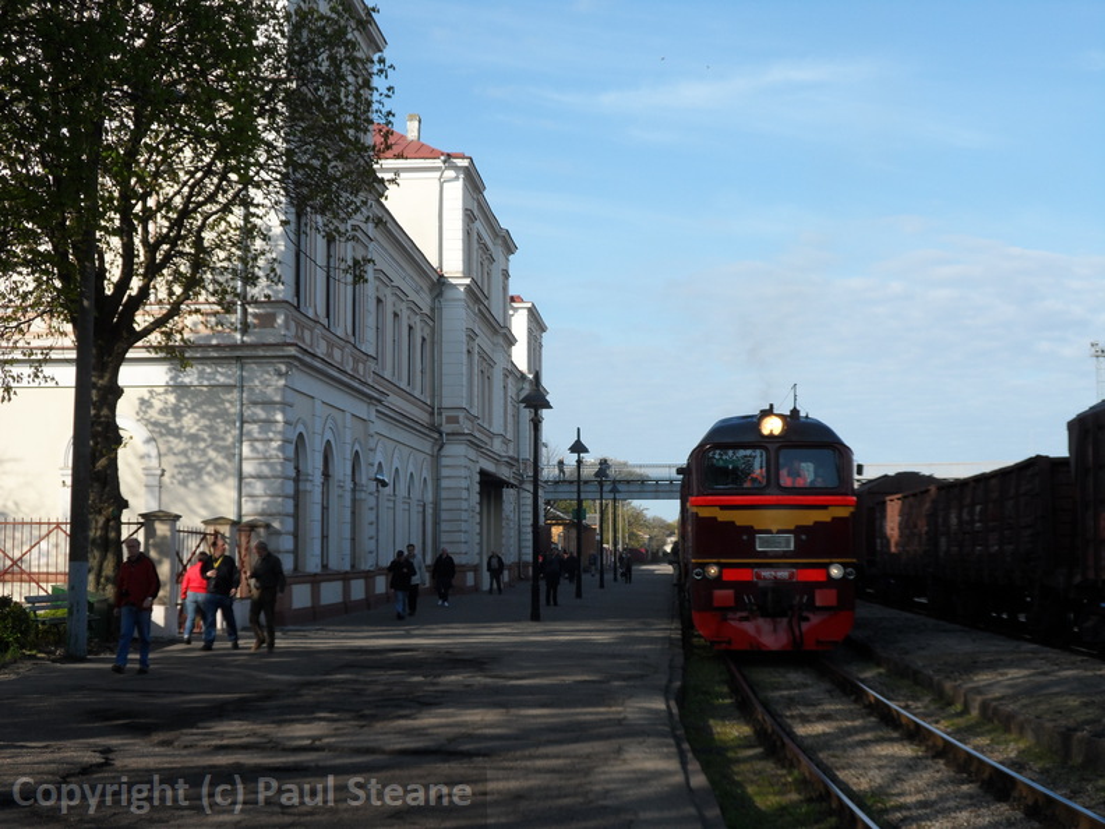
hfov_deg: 35.5
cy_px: 414
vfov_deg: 27.0
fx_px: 1724
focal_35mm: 54
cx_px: 552
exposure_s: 1/500
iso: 80
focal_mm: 9.8
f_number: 4.1
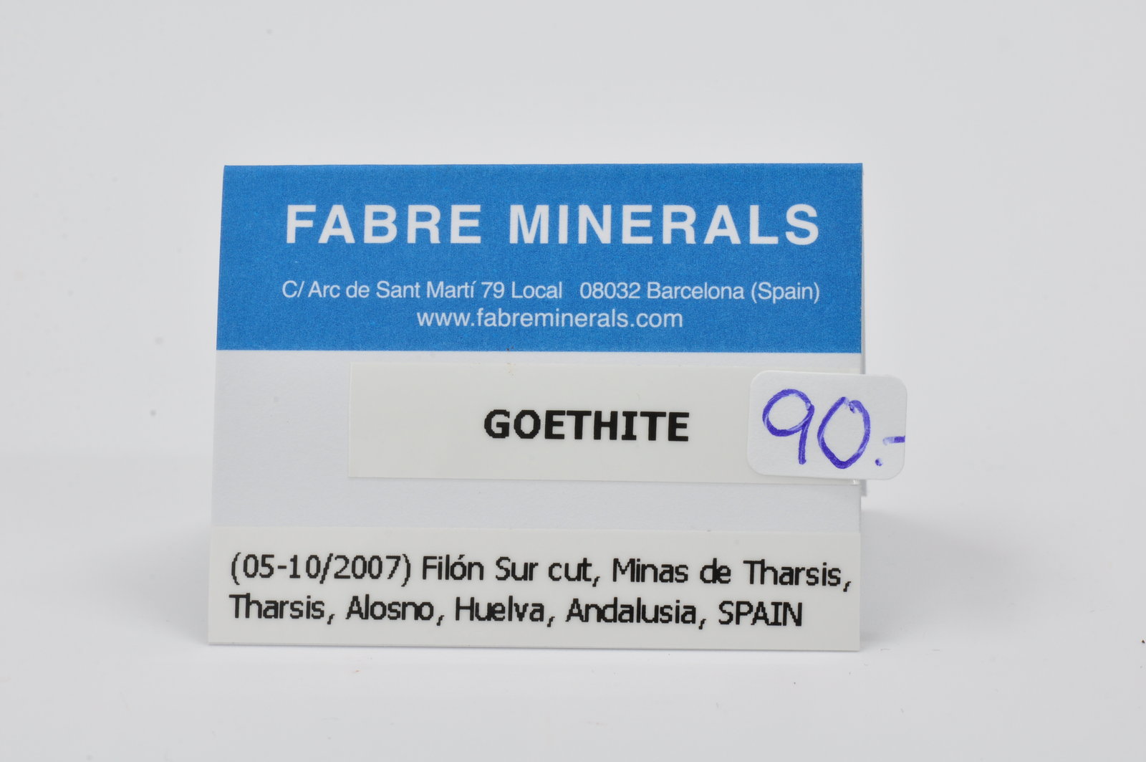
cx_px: 573
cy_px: 381
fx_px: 2862
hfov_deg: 22.6
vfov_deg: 15.2
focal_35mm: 90
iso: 250
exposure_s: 1.3
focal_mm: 60
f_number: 25
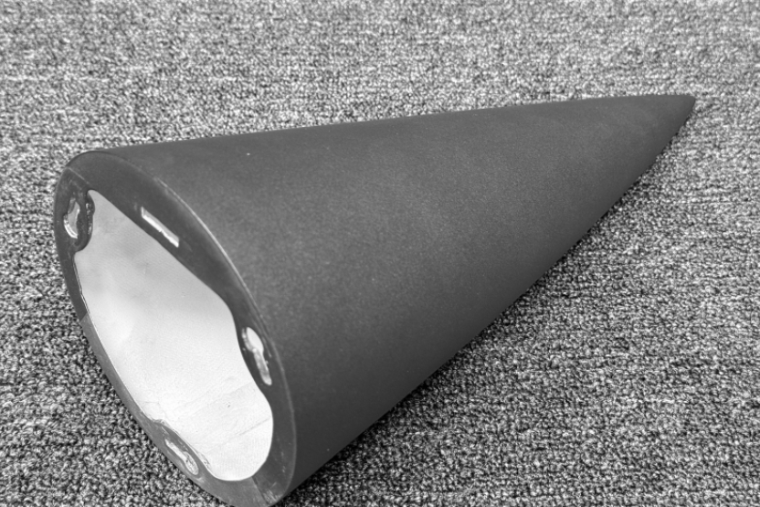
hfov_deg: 38.9
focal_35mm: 51
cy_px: 279
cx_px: 378
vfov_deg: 26.5
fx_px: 1077
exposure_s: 1/41
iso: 250
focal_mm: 6.76
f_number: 1.78
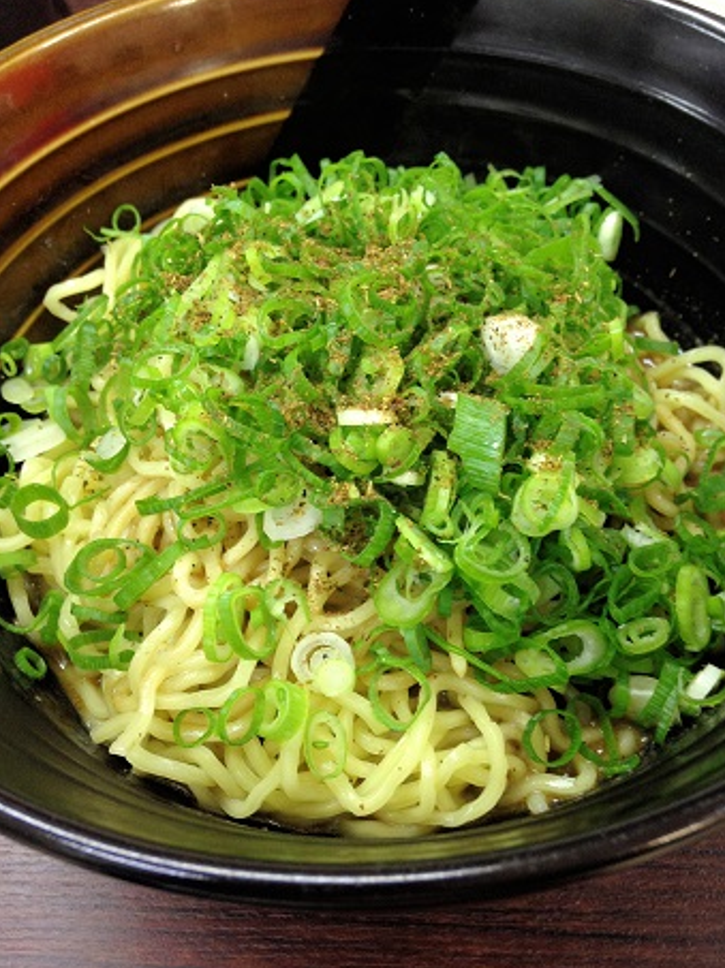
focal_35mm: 35
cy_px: 483
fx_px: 979
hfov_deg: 40.6
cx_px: 383
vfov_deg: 52.7
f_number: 2.4
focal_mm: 4.12
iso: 125
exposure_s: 1/20
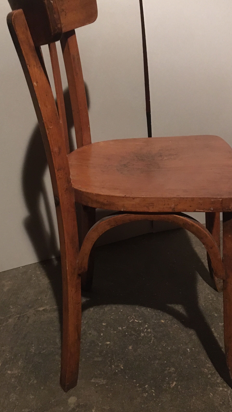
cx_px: 138
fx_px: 438
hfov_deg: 29.6
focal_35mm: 40
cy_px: 180
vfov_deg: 50.4
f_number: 2.2
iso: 500
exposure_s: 1/17
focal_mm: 4.15
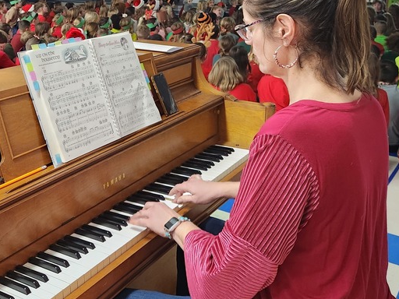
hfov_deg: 40.9
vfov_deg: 30.5
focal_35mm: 46
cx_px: 146
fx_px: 530
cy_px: 45
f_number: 1.8
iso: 800
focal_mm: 5.4
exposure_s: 1/60
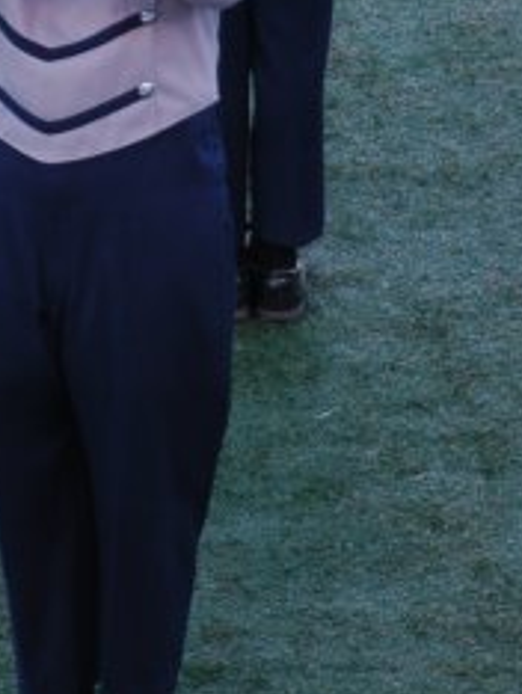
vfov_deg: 1.3
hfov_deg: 1.0
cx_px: 70
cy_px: 104
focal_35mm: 1475
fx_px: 29603
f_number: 5.6
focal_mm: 400
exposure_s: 1/80
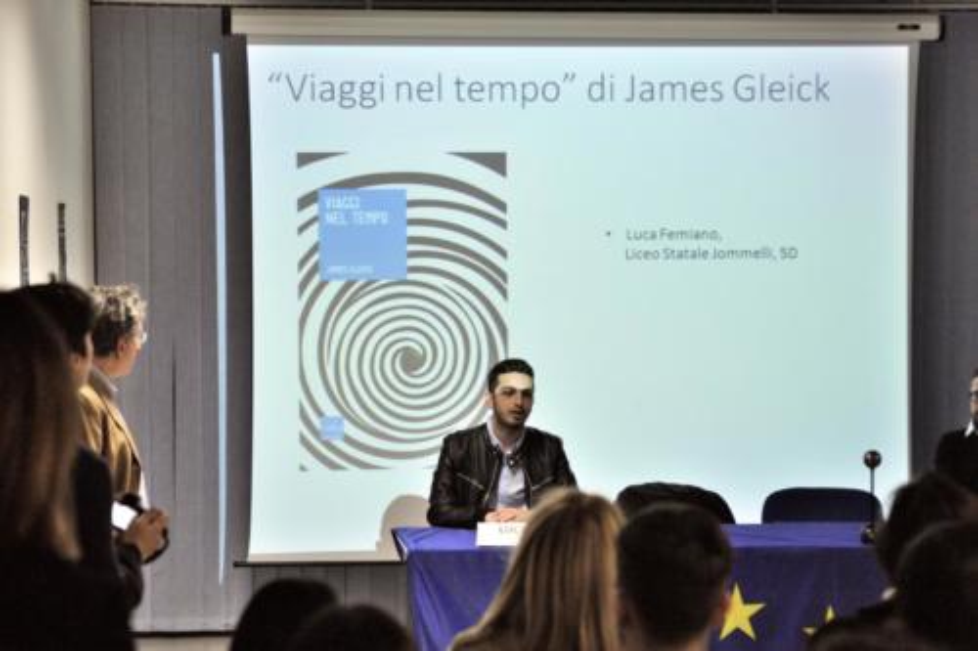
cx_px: 489
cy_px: 326
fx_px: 2498
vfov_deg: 14.9
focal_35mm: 92
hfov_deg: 22.1
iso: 2200
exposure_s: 1/100
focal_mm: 92
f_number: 6.3
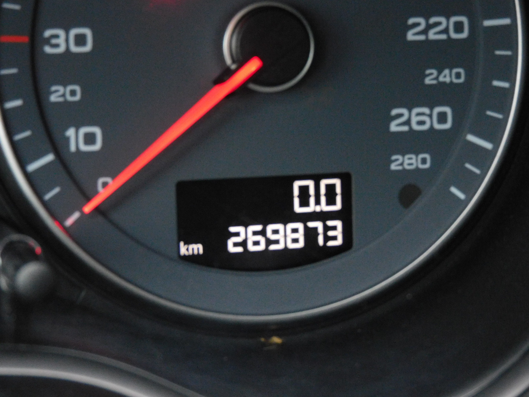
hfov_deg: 15.8
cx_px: 264
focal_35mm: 125
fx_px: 1910
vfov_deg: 11.9
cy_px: 198
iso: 800
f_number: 5
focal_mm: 22.4
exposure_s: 1/15
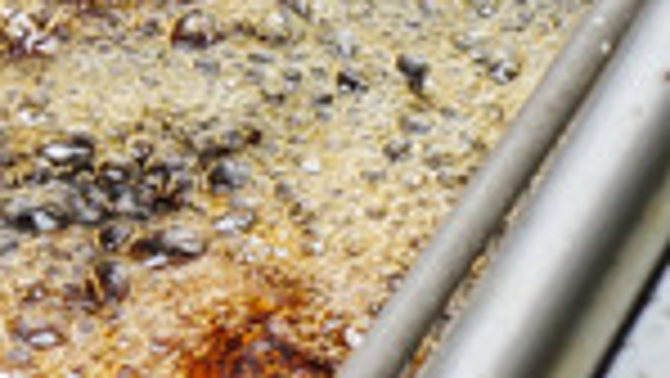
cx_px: -940
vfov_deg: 2.2
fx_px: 9599
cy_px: -328
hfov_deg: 3.9
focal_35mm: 540
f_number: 8
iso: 200
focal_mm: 50
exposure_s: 1/250
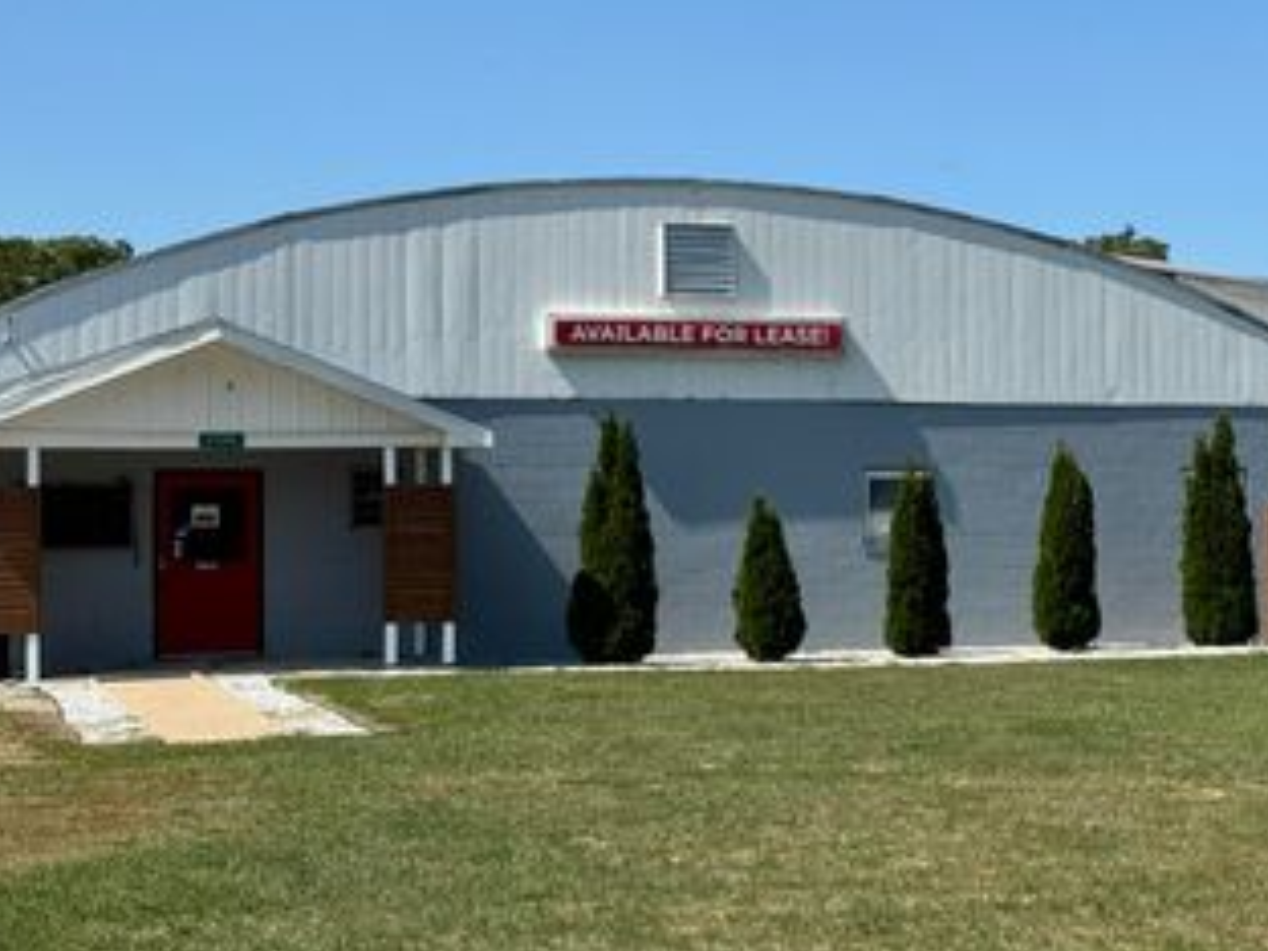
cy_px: 453
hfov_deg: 25.2
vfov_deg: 19.1
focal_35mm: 77
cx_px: 882
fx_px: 2821
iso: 64
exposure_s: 1/5376
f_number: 1.78
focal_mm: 6.76
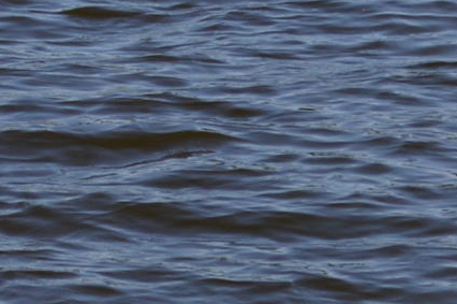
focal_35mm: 476
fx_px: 6029
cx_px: -1119
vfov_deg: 2.8
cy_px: -722
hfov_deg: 4.1
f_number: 7.1
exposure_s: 1/250
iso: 100
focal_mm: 45
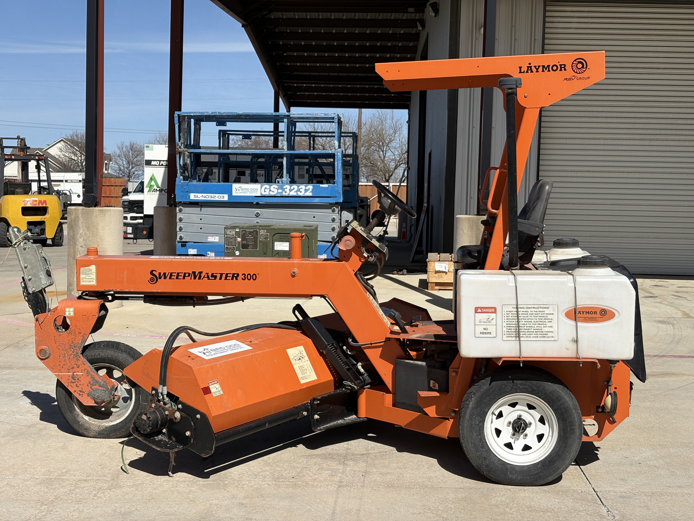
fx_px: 1043
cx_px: 347
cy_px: 260
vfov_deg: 28.0
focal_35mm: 52
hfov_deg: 36.8
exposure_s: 1/4630
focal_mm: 5.96
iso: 32
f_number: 1.6
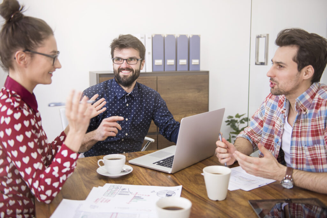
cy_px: 109
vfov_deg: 35.1
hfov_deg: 50.7
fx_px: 345
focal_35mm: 38
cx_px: 164
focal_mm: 38
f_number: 2.8
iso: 100
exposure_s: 1/50
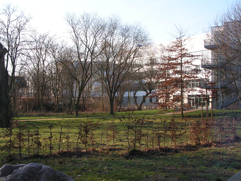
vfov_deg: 26.6
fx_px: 383
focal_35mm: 55
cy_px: 90
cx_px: 120
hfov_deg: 34.9
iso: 64
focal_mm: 9.2
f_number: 3.2
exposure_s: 1/400
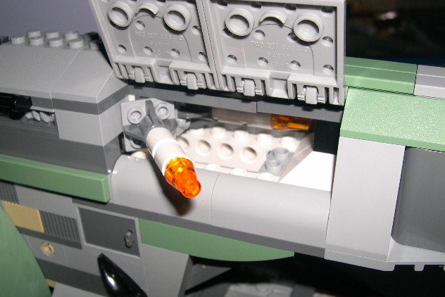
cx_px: 222
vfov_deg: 33.4
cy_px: 146
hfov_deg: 48.4
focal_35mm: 40
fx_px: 495
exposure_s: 1/60
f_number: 7.6
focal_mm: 8
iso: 100
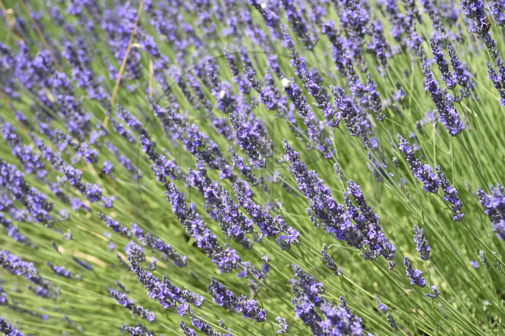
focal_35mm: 70
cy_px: 168
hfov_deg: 28.9
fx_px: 981
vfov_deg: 19.4
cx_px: 252
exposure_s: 1/320
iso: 200
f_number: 8
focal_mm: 70
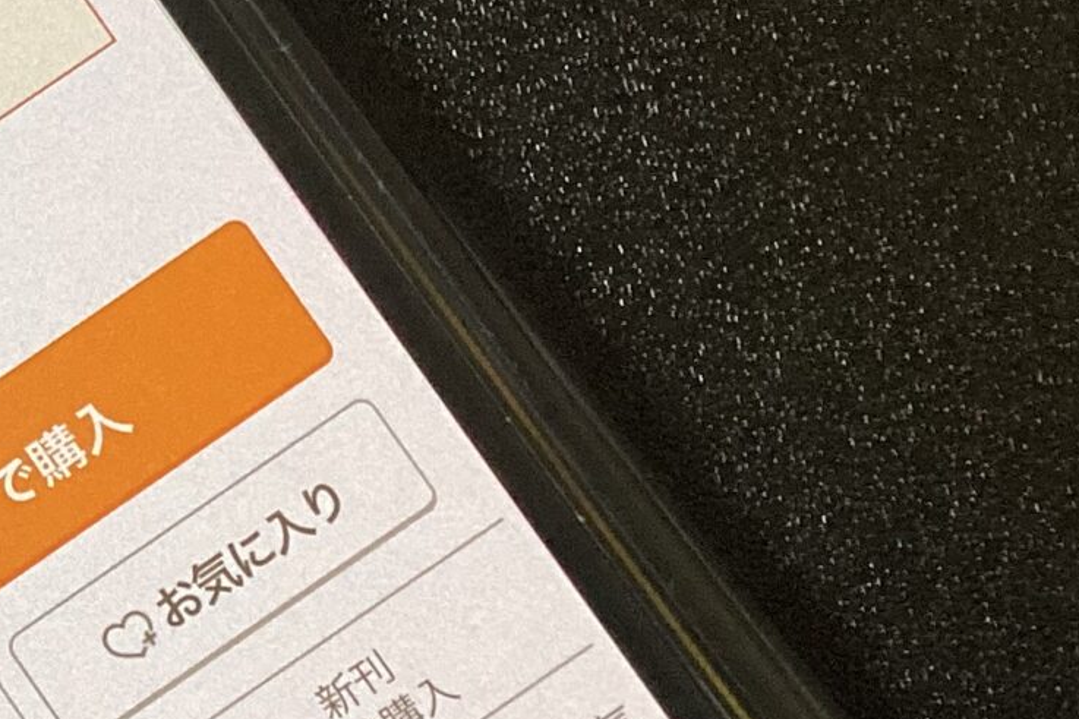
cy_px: 390
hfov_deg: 17.2
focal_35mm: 112
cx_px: -328
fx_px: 3356
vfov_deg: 12.2
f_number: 2.4
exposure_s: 1/60
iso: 250
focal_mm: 3.3
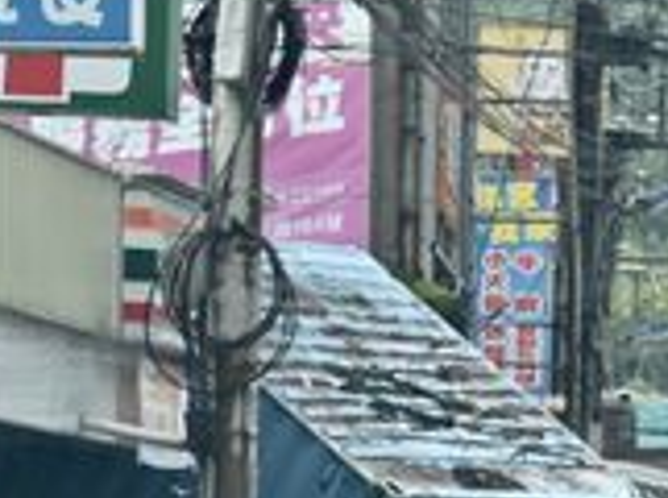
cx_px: 925
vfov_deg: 3.7
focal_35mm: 395
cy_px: 434
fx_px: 7605
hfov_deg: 5.0
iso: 400
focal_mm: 110
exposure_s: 1/250
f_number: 5.6
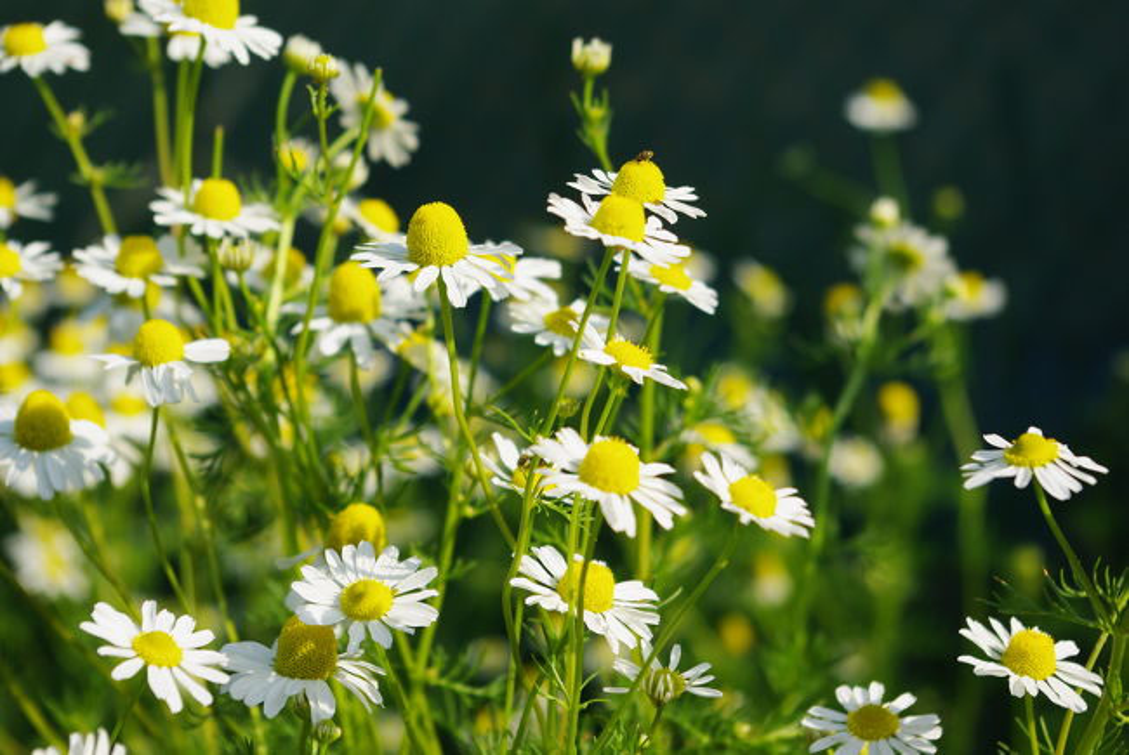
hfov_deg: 24.7
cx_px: 564
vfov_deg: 16.7
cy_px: 378
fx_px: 2574
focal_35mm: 82
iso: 200
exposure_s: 1/350
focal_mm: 55
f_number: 9.5
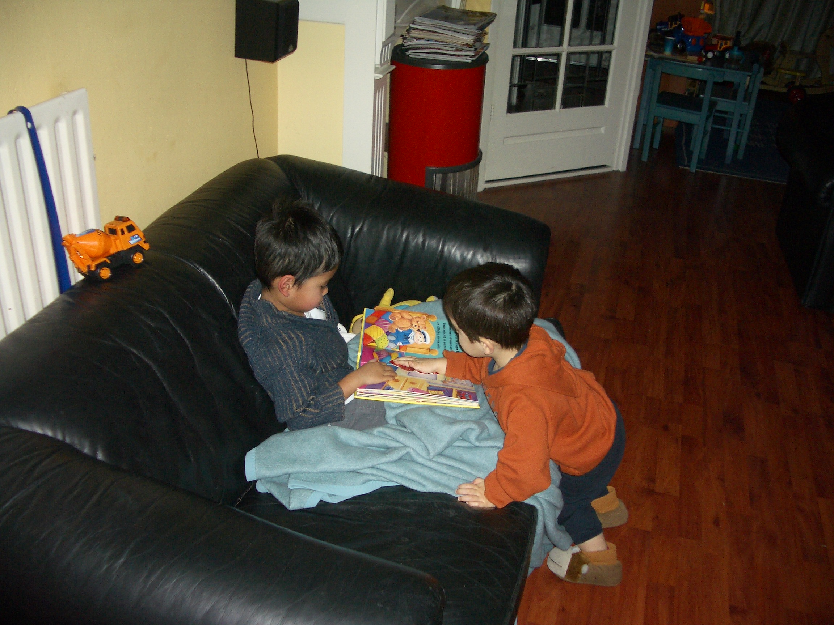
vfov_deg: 40.7
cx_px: 417
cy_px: 312
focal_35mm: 35
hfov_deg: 52.6
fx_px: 843
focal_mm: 5.8
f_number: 2.6
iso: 100
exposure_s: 1/60
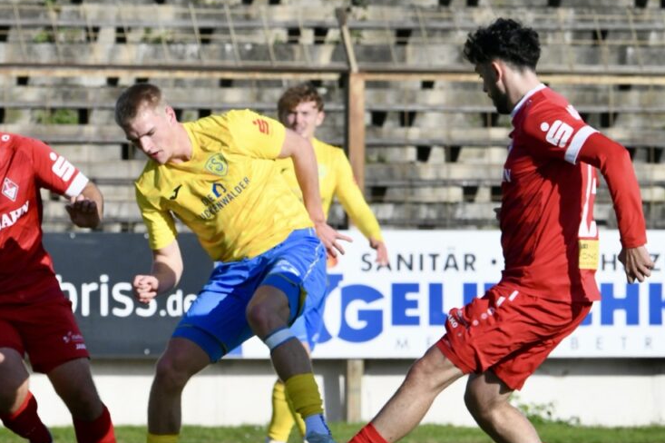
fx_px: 6961
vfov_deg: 3.6
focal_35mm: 377
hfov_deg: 5.5
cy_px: 281
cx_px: 274
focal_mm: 270
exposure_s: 1/1600
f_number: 10
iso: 2000
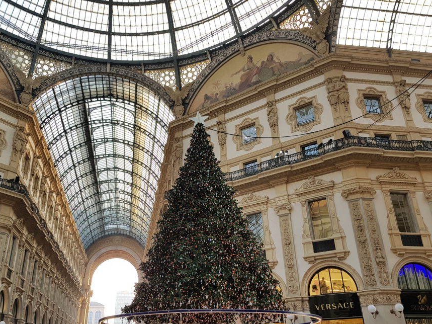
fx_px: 387
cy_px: 166
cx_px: 183
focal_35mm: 31
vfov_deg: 45.4
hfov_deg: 58.1
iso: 40
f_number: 1.7
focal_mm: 4.2
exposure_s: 1/221
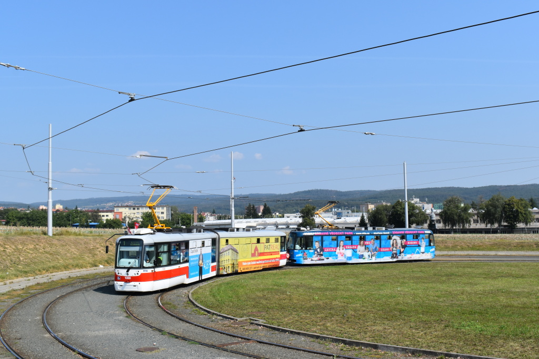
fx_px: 539
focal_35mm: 36
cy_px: 180
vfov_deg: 36.9
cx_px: 270
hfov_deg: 53.1
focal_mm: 24
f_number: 10
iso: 200
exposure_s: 1/500
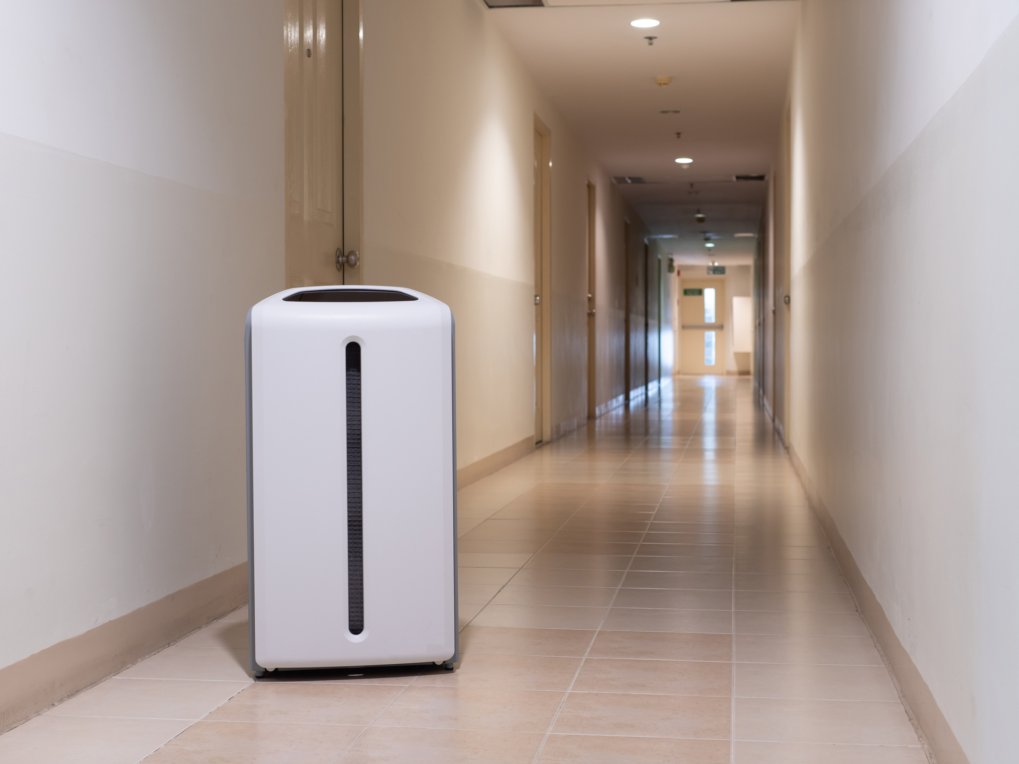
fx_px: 1472
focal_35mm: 50
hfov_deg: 38.2
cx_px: 510
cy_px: 382
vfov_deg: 29.1
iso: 200
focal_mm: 25
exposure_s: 1/5
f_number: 3.5
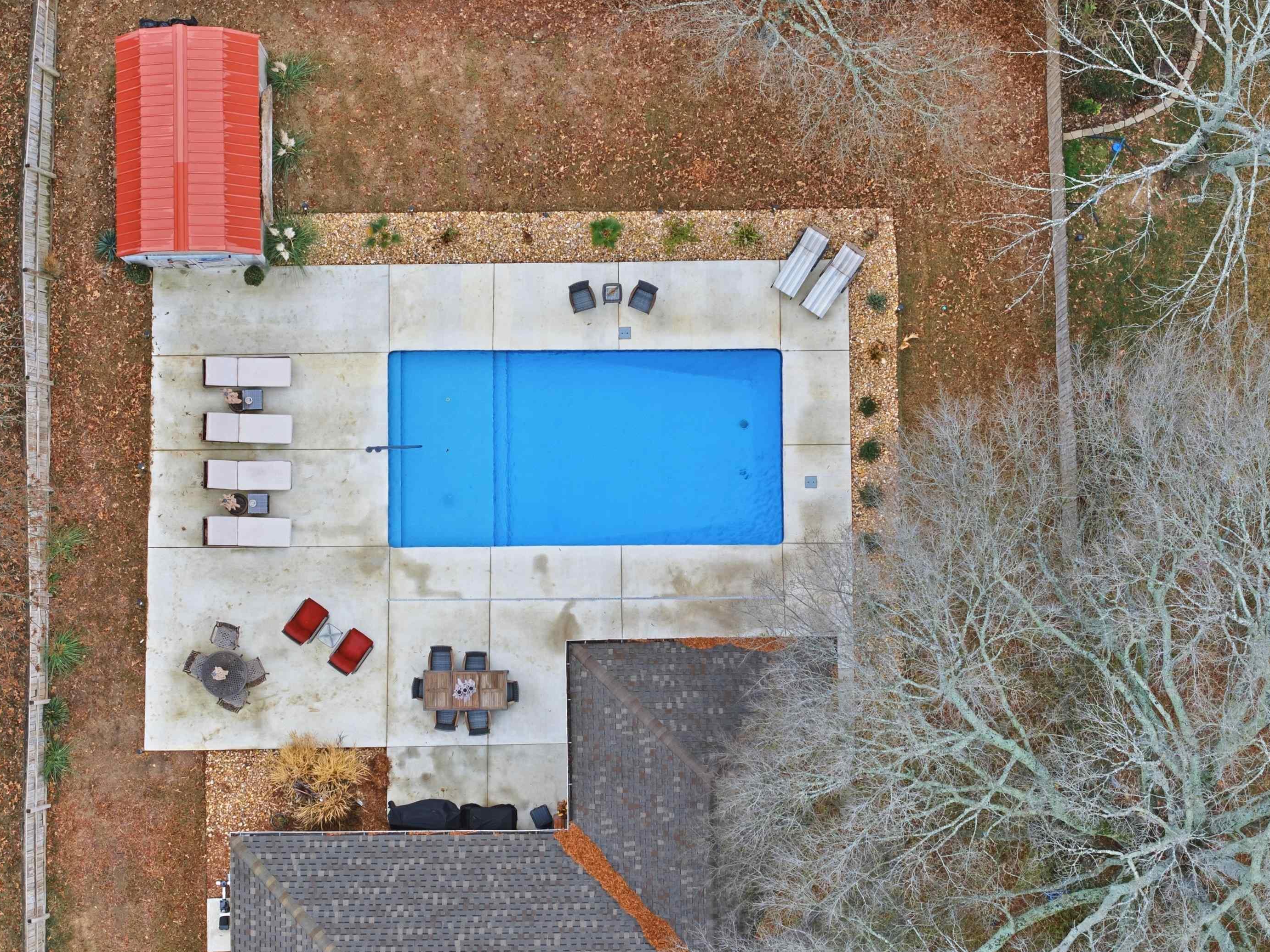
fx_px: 2788
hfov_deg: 25.7
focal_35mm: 76
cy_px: 465
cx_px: 582
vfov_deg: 19.4
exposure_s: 1/200
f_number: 2.8
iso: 120
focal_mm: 19.4
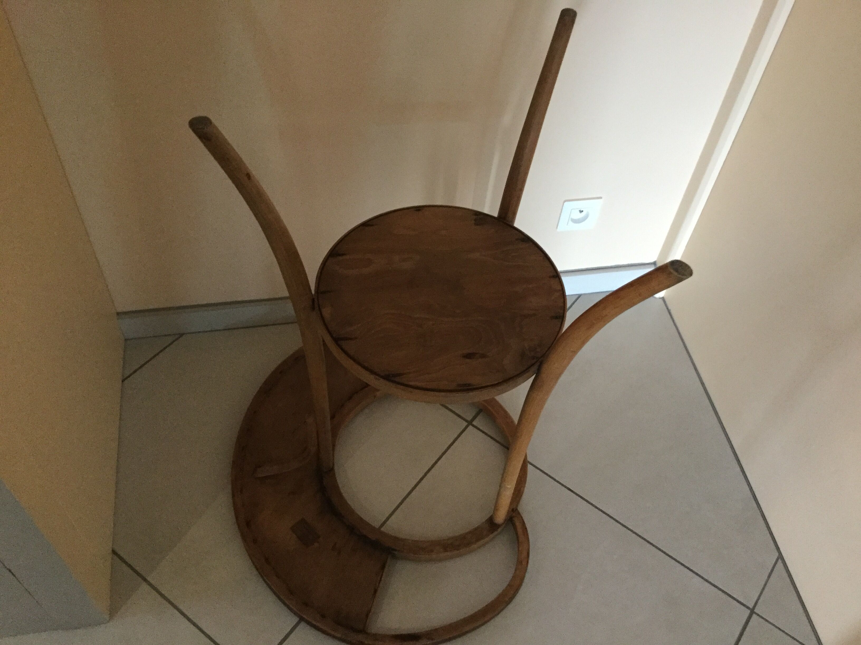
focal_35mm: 31
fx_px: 771
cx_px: 430
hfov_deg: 58.4
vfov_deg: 45.4
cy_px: 322
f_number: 2.4
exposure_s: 1/33
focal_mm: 3.3
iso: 250
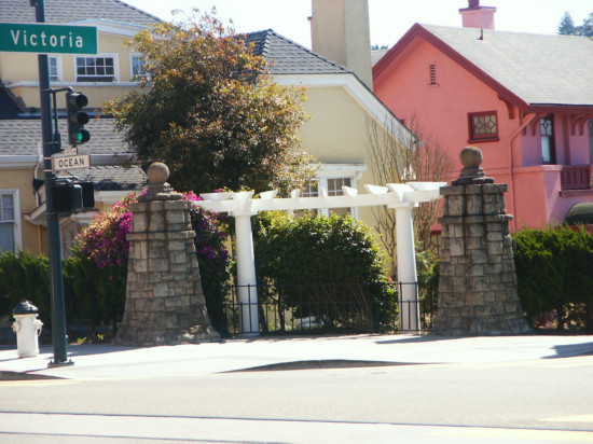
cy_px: 222
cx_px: 296
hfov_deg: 14.2
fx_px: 2380
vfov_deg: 10.7
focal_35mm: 139
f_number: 3.6
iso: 64
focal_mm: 28.23
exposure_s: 1/500
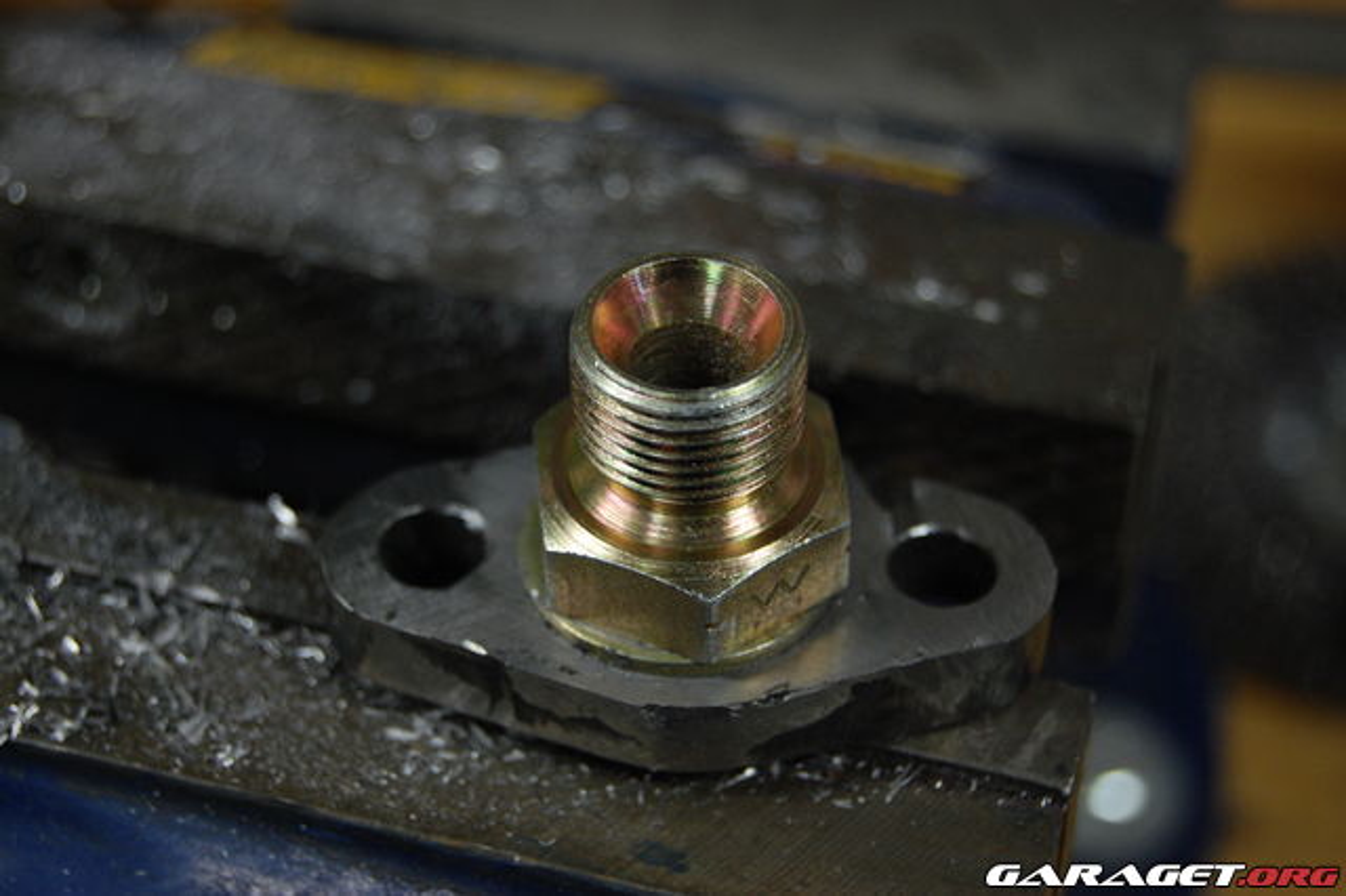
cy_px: 448
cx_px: 673
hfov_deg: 24.6
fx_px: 3083
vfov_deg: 16.5
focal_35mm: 82
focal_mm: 55
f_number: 5.6
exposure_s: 1/25
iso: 800
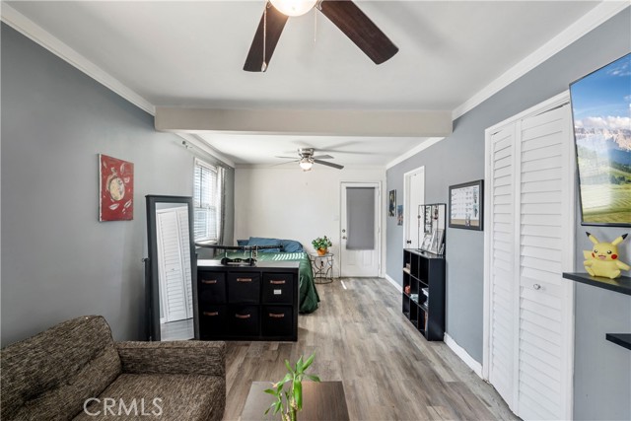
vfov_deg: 73.8
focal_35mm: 16
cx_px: 316
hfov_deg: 96.7
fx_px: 280
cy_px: 210
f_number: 22
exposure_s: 25
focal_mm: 16
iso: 64
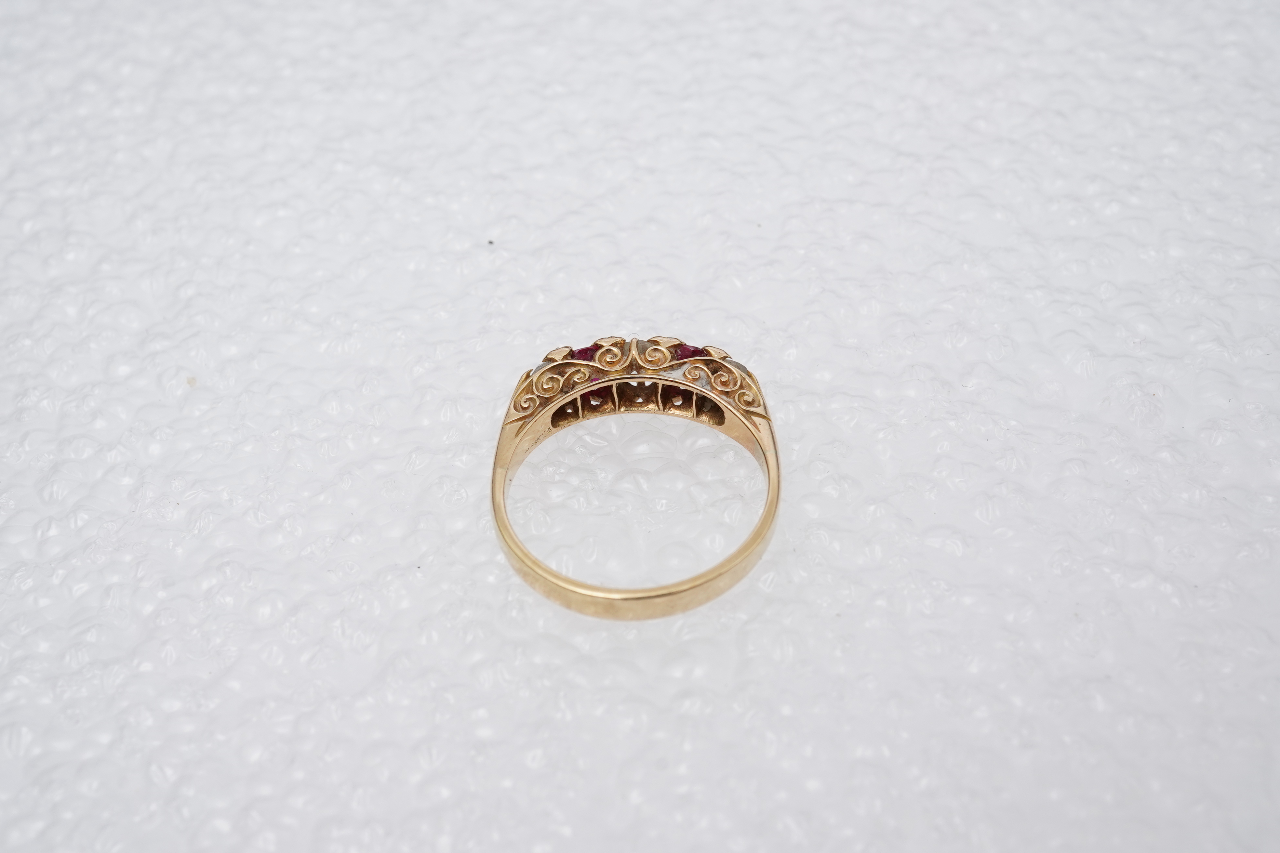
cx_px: 640
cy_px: 426
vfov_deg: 29.9
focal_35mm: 45
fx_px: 1600
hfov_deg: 43.6
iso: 400
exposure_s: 1/125
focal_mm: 30
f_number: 20
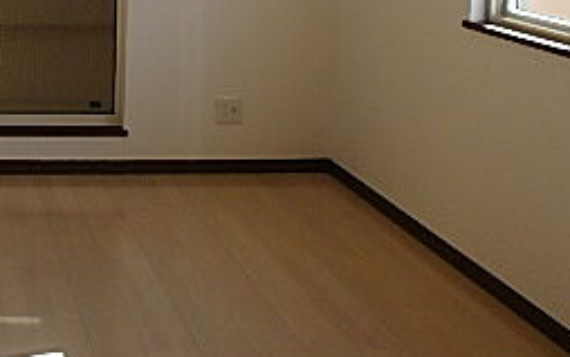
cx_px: -27
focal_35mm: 56
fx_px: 870
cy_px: -79
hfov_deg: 32.7
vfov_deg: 21.4
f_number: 3.5
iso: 125
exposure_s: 1/160
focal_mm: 3.7
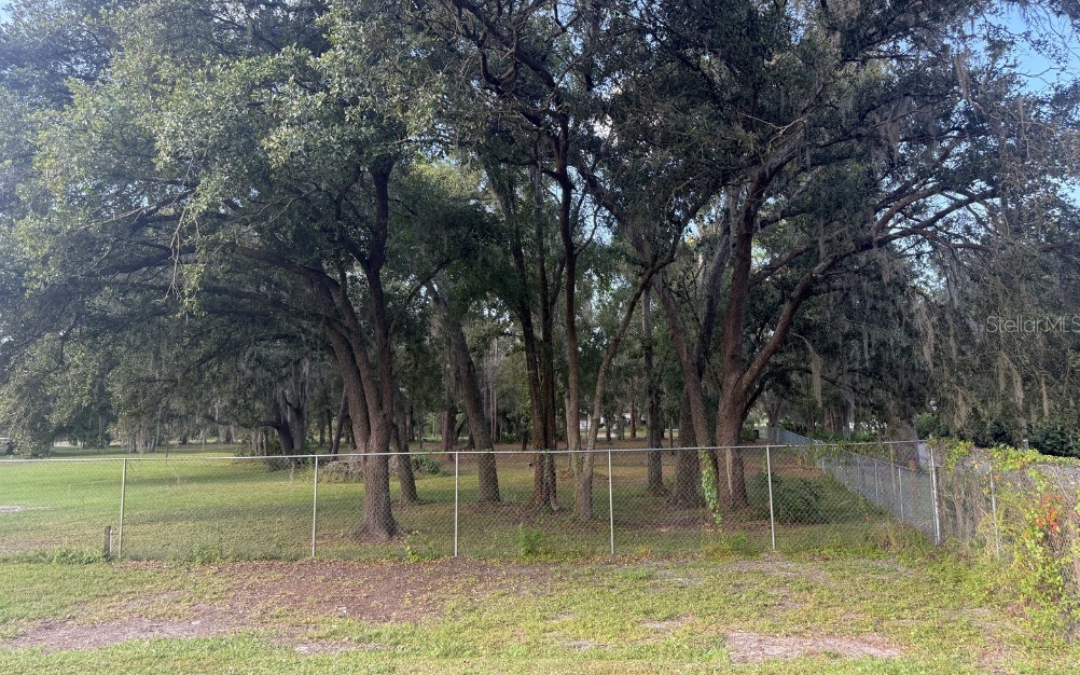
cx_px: 536
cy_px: 323
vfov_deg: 47.6
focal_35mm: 26
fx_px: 765
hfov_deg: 70.4
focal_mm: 6.76
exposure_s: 1/335
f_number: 1.78
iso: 100
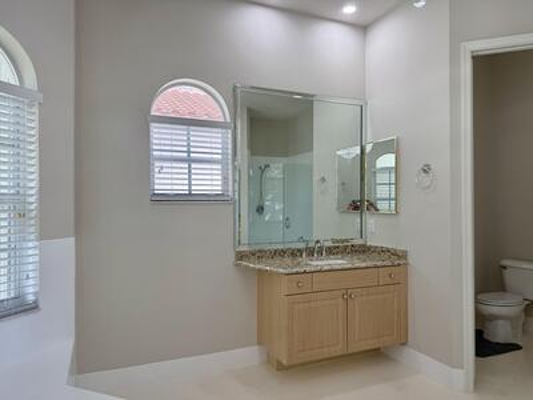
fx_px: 370
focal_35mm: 24
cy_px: 200
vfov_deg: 56.8
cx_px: 266
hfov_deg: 71.6
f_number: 1.78
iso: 100
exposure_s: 1/563
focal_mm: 6.76
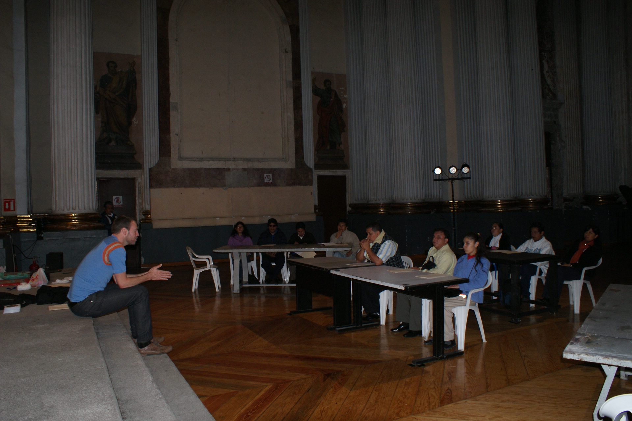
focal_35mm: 27
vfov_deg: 47.9
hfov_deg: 67.4
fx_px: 474
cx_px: 316
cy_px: 210
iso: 400
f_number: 5.6
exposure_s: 1/60
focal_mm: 18
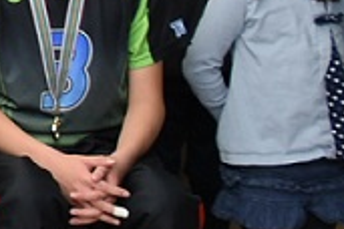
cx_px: -755
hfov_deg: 6.9
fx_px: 2503
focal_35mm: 262
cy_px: -255
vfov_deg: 5.1
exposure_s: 1/80
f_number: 5.6
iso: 400
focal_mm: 24
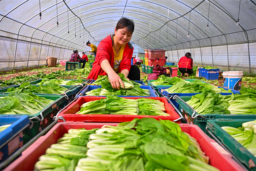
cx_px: 128
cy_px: 86
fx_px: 171
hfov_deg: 73.8
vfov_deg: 53.1
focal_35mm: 24
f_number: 4
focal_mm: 24
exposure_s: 1/320
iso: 64
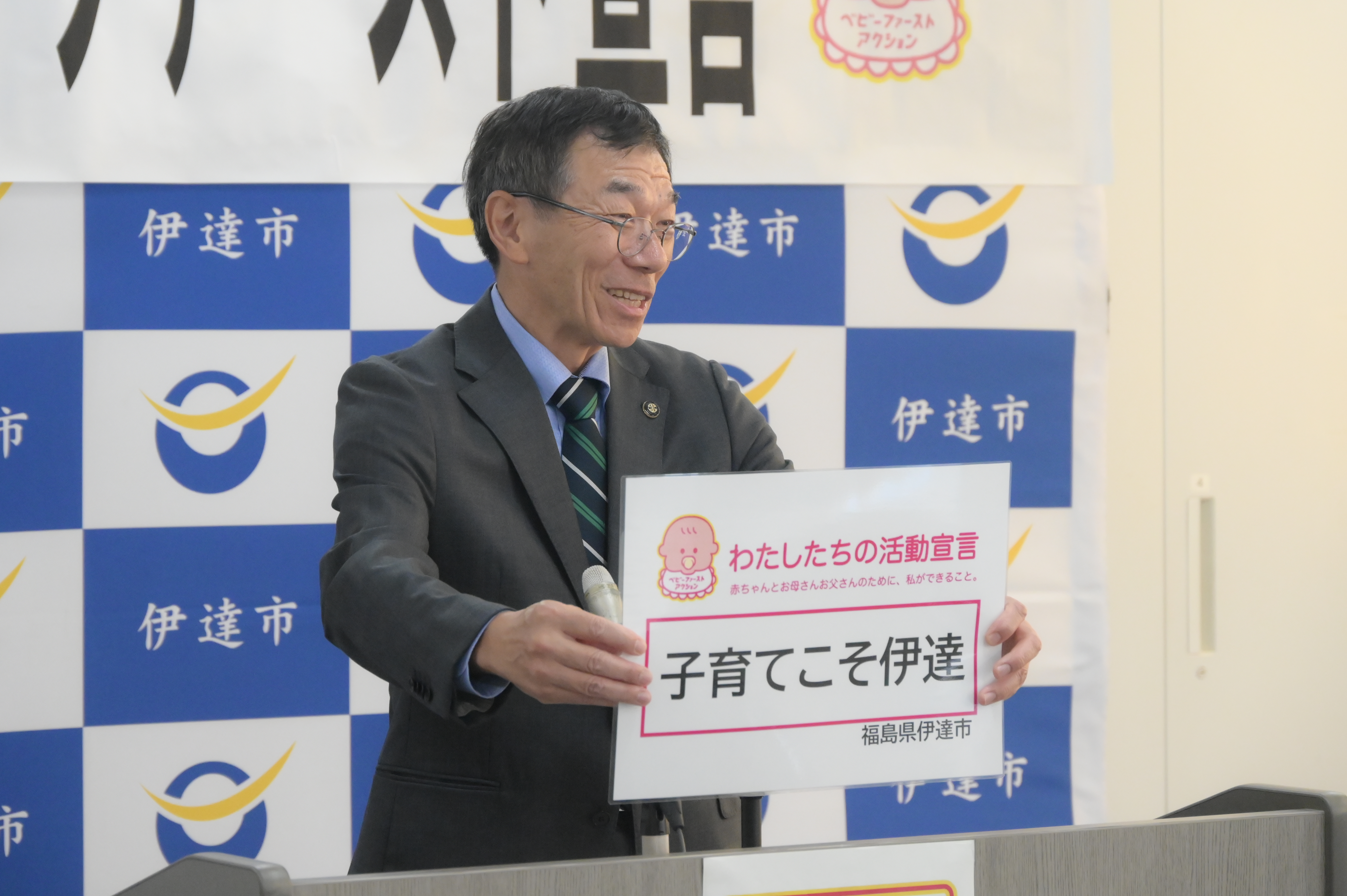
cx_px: 598
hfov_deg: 15.5
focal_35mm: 132
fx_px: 4936
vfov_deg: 10.4
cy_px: 408
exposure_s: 1/1000
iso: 8000
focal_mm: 115
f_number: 6.3
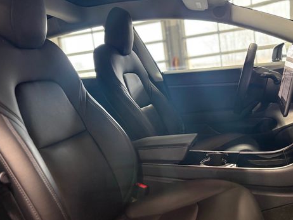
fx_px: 305
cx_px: 163
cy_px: 111
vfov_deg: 39.7
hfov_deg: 51.2
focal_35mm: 36
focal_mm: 5.96
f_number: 1.6
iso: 200
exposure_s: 1/60
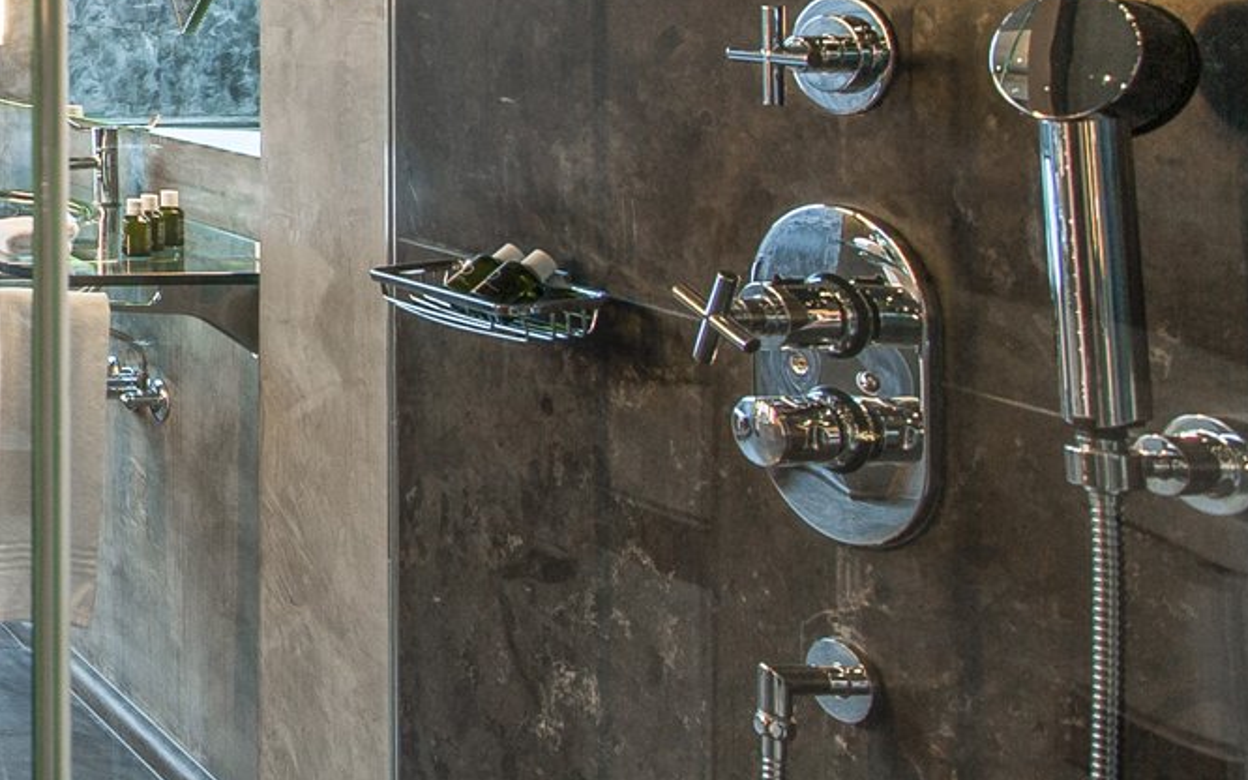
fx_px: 1598
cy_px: 53
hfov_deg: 27.6
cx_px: -661
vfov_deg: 26.3
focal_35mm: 47
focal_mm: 15
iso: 200
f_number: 7.1
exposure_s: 1/2.5
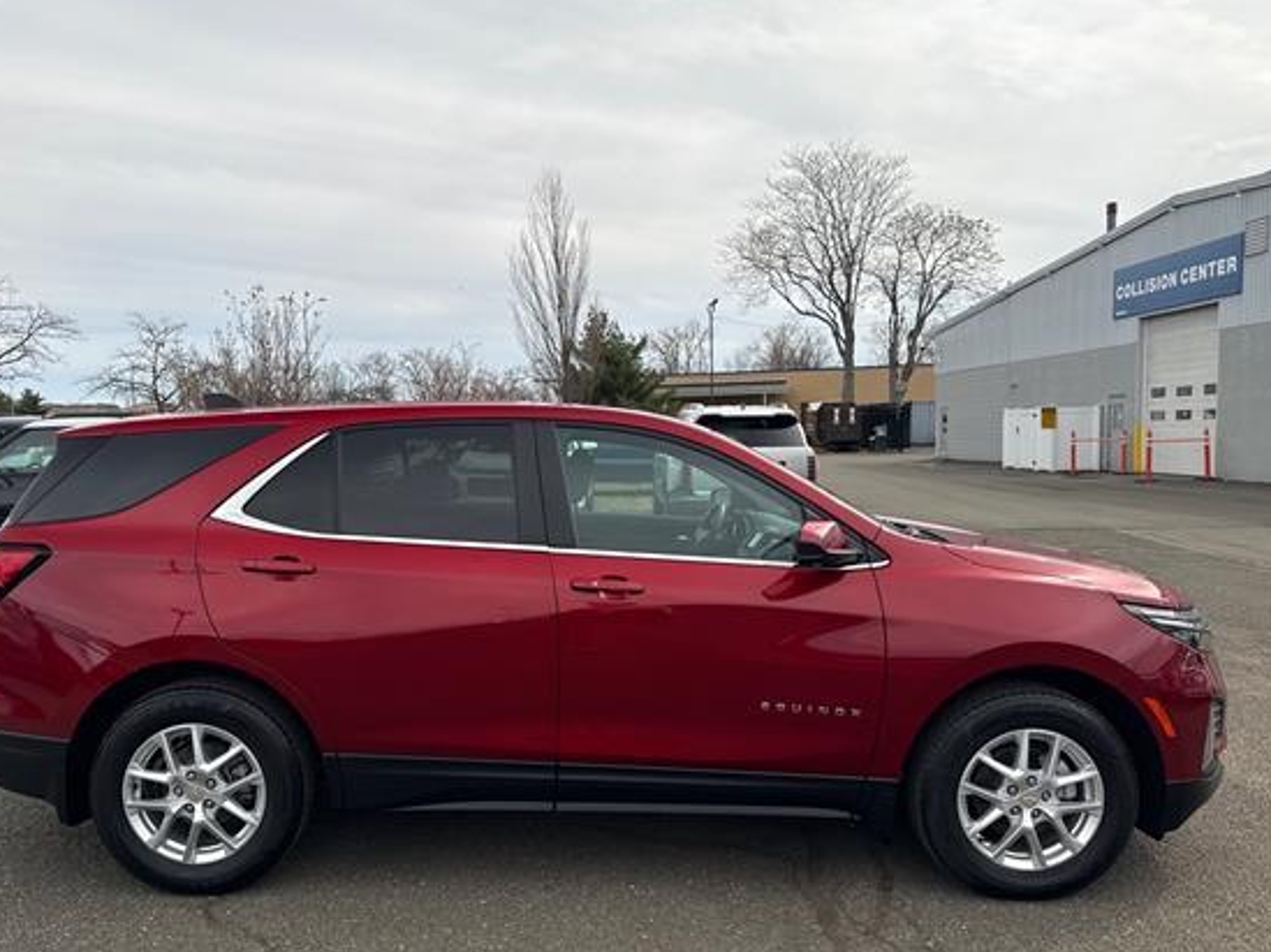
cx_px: 560
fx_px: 1027
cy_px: 512
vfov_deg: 49.7
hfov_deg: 63.3
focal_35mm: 28
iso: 80
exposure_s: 1/2611
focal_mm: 6.76
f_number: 1.78
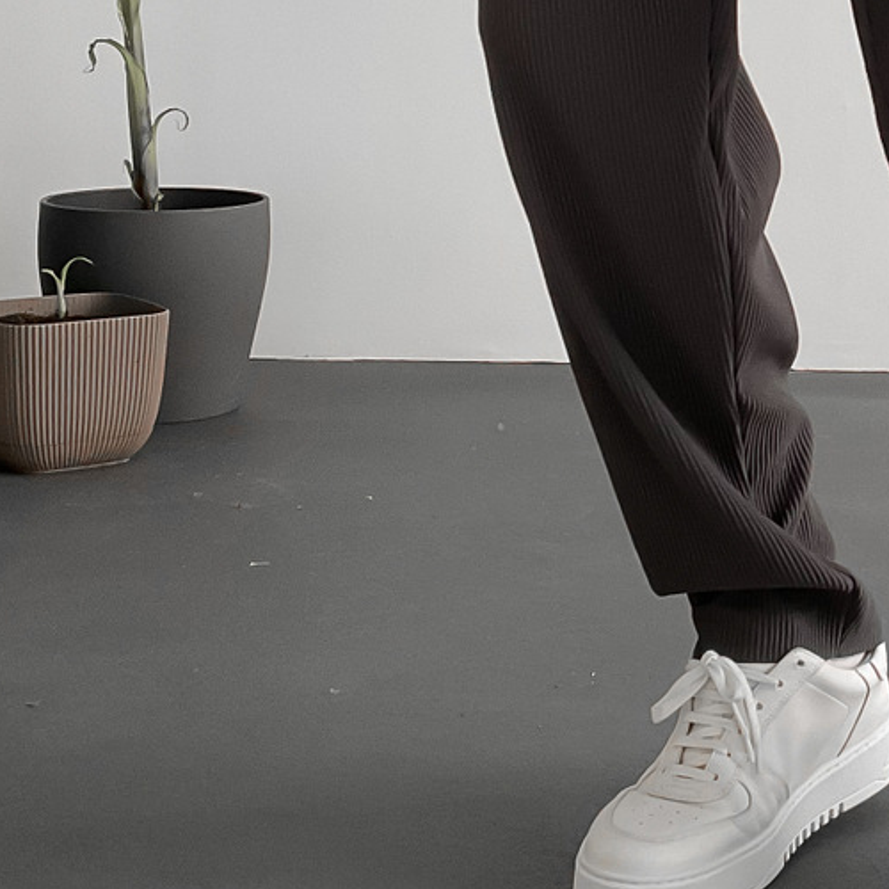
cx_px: 887
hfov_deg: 20.5
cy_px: 41
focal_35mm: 82
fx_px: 2383
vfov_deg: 20.6
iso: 100
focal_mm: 3
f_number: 1.8
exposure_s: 1/60
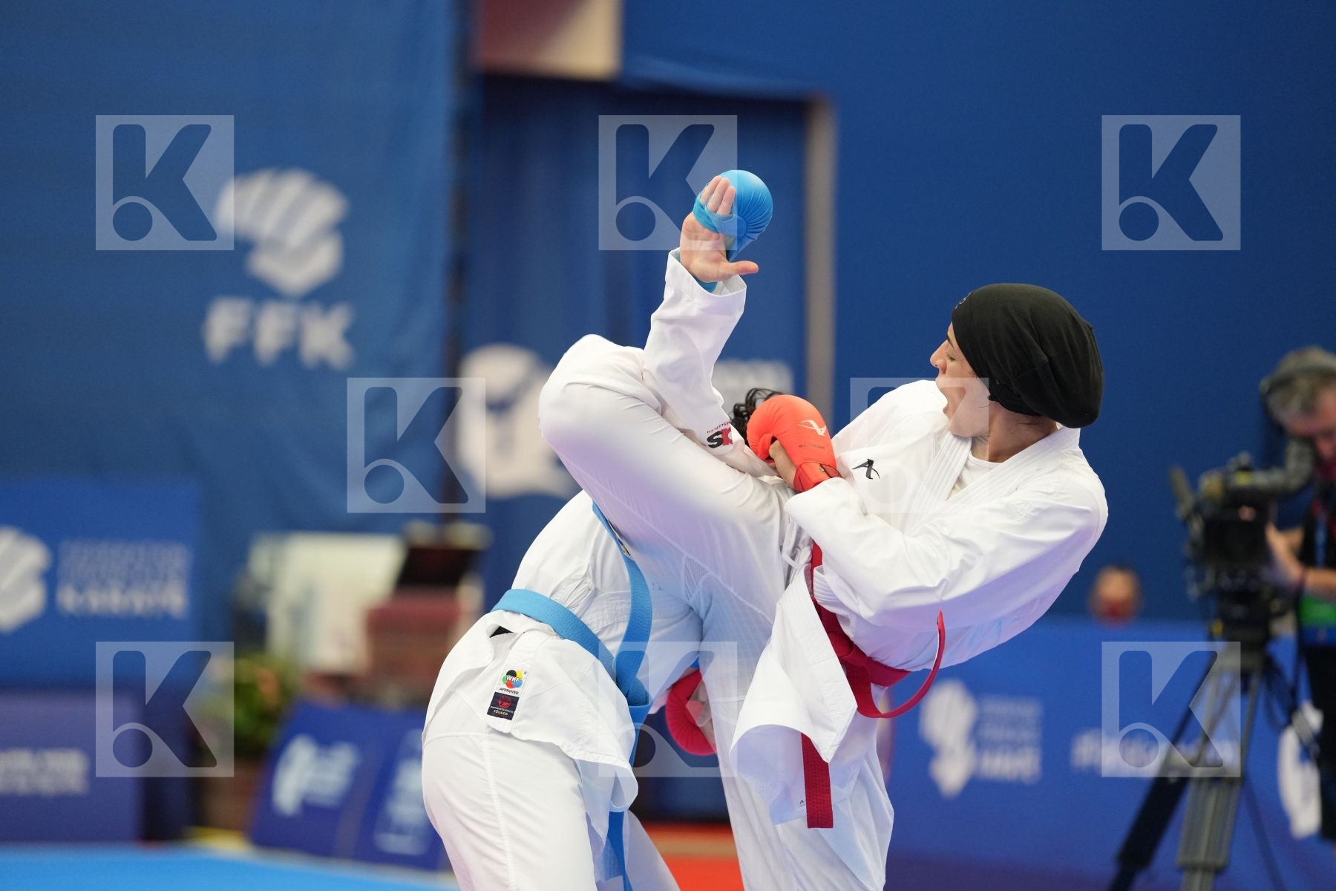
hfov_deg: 10.3
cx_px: 668
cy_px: 446
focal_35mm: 200
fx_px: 7422
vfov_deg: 6.9
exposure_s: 1/1000
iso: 2000
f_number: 2.8
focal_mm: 200
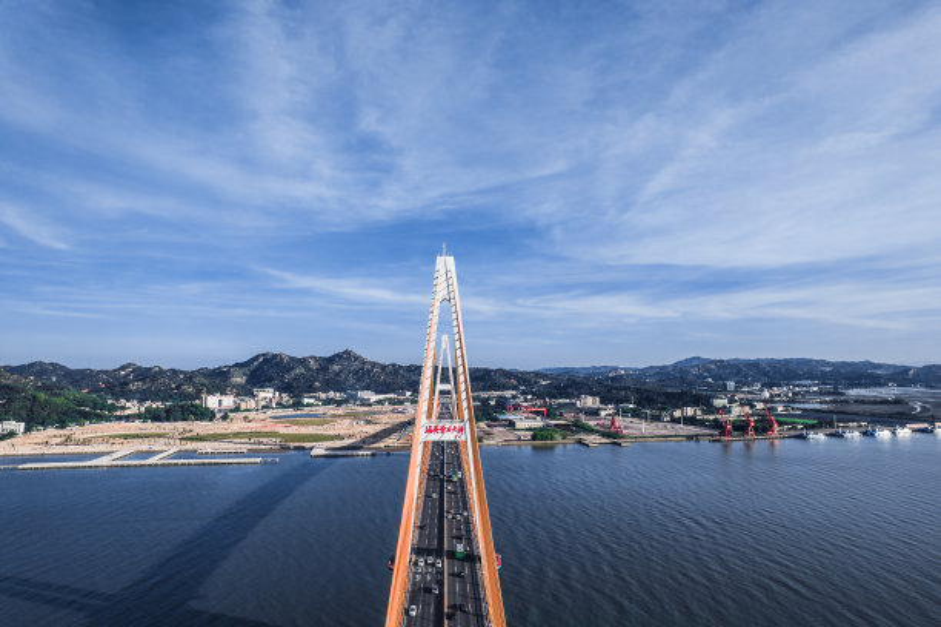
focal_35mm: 22
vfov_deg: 57.2
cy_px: 314
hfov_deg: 78.6
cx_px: 470
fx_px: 575
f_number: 2.8
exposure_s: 1/2000
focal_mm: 8.38
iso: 100
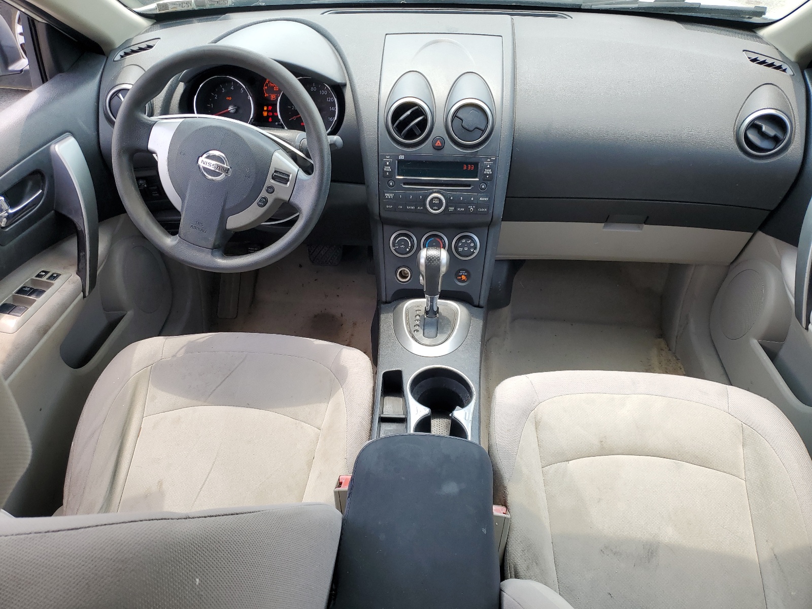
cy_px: 304
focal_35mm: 26
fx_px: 610
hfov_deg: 67.3
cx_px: 406
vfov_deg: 53.1
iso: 50
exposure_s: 1/370
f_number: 1.5
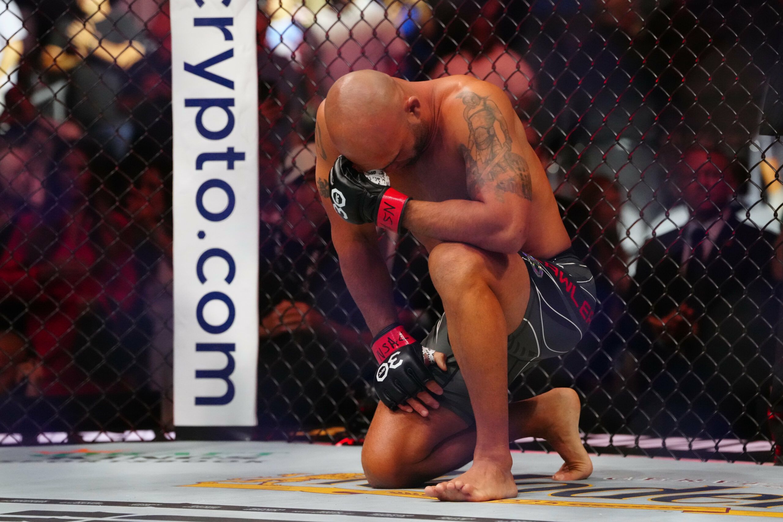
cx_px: 392
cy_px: 261
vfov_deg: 8.0
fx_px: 3719
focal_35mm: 171
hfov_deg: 12.0
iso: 8000
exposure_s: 1/2000
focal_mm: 171
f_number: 4
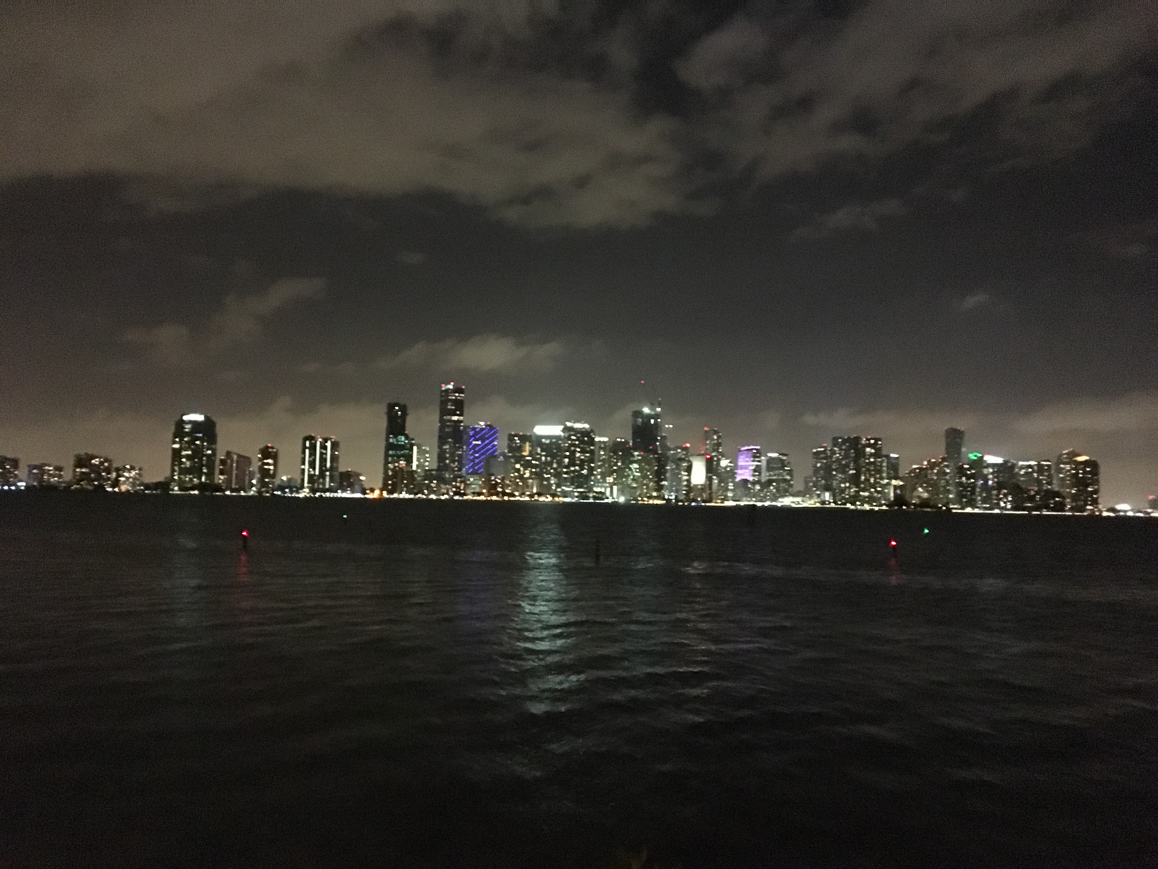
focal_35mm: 29
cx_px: 579
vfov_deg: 48.2
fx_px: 970
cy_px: 434
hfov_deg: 61.7
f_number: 2.2
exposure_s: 1/15
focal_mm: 4.15
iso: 2000
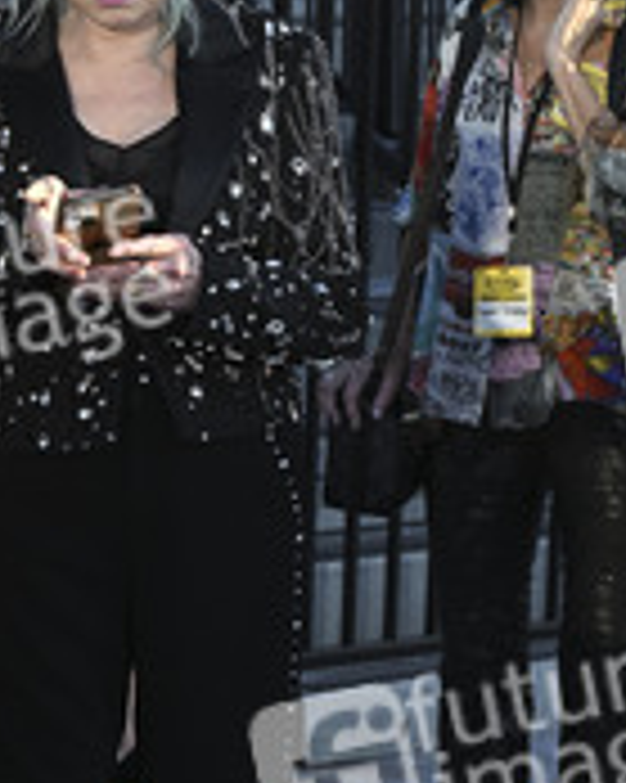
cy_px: 526
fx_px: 3801
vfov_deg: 11.8
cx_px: 72
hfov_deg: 9.4
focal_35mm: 164
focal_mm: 76
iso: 320
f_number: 7.1
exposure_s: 1/320
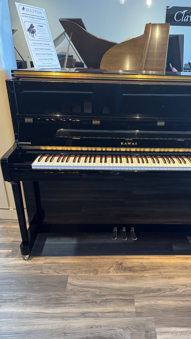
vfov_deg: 69.8
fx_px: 243
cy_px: 175
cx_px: 120
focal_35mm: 27
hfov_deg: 42.6
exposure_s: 1/60
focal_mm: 6.76
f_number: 1.78
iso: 640
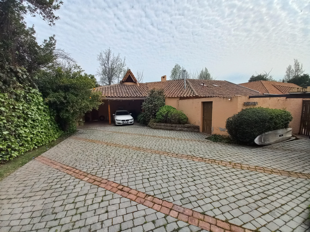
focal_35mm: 13
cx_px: 155
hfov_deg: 106.2
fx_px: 116
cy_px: 116
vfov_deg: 89.9
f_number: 2.2
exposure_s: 1/1513
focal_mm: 1.42
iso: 40
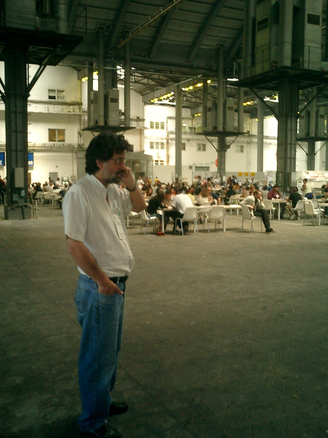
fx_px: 455
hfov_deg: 39.7
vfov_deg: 51.4
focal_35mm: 36
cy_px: 219
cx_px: 164
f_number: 3.2
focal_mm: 7.5
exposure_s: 1/30
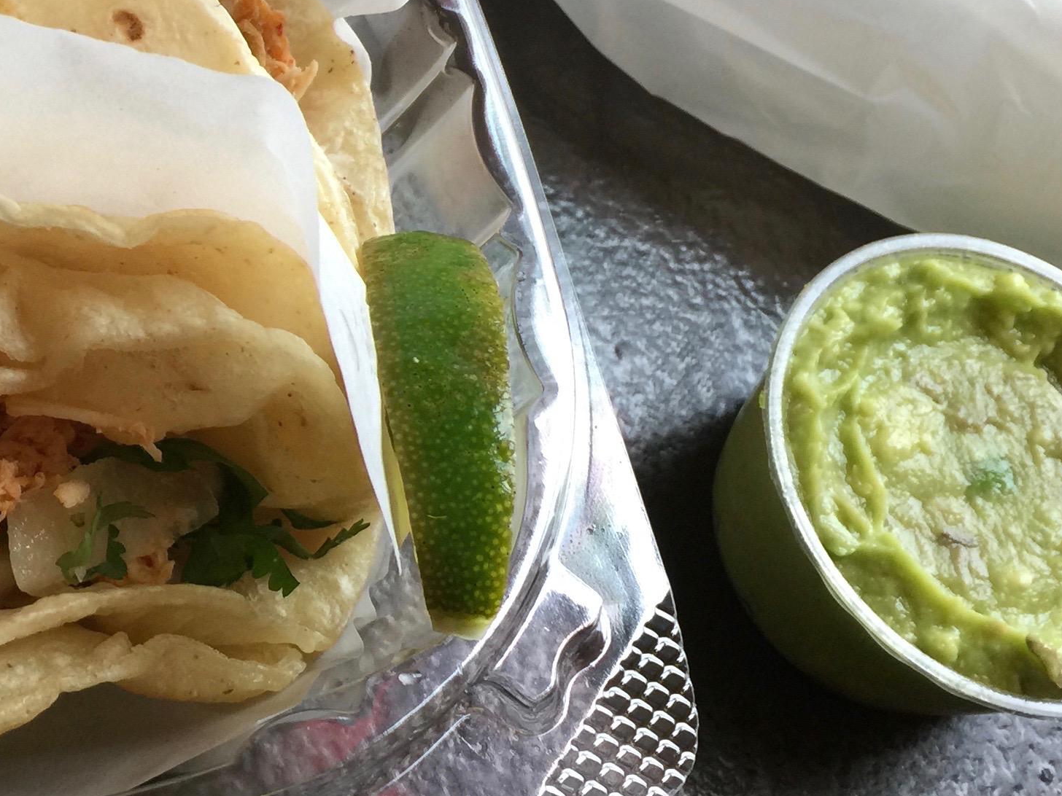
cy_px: 246
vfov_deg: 22.5
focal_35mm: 65
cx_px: 138
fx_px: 1994
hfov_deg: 28.8
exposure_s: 1/15
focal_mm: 4.15
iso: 32
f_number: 2.2
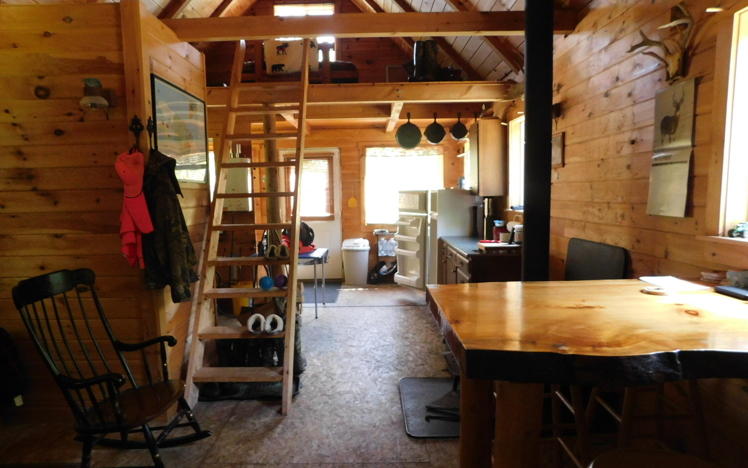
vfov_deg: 49.2
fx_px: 510
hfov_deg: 72.5
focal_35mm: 25
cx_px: 366
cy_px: 259
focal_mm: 4
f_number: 3
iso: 400
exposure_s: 1/25
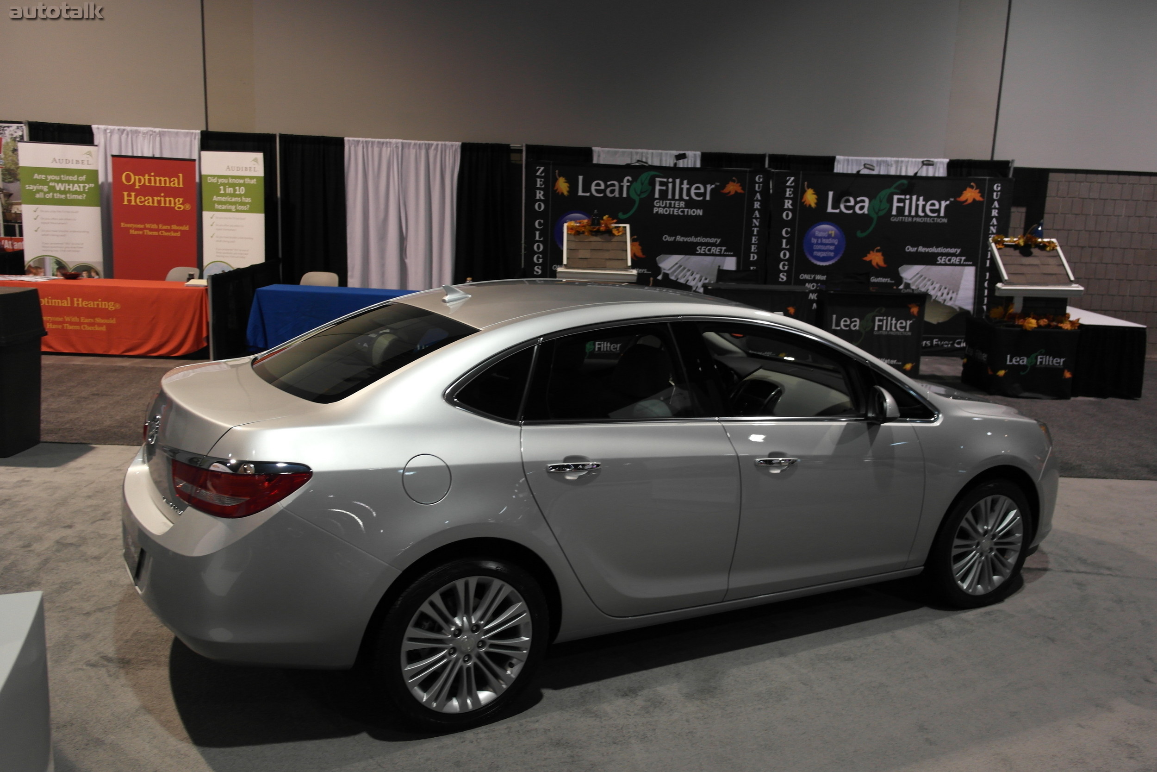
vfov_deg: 43.6
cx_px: 578
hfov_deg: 61.9
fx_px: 964
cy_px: 386
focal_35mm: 30
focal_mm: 20
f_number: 3.5
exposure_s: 1/50
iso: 400
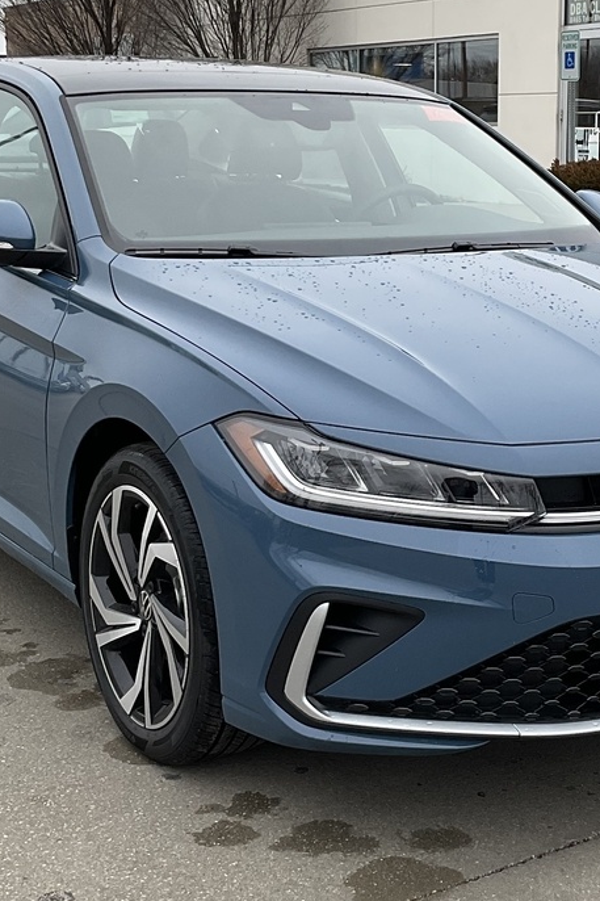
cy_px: 405
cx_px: 408
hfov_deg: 29.6
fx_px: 1125
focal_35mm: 45
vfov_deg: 43.6
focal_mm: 3
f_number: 1.8
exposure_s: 1/241
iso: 16
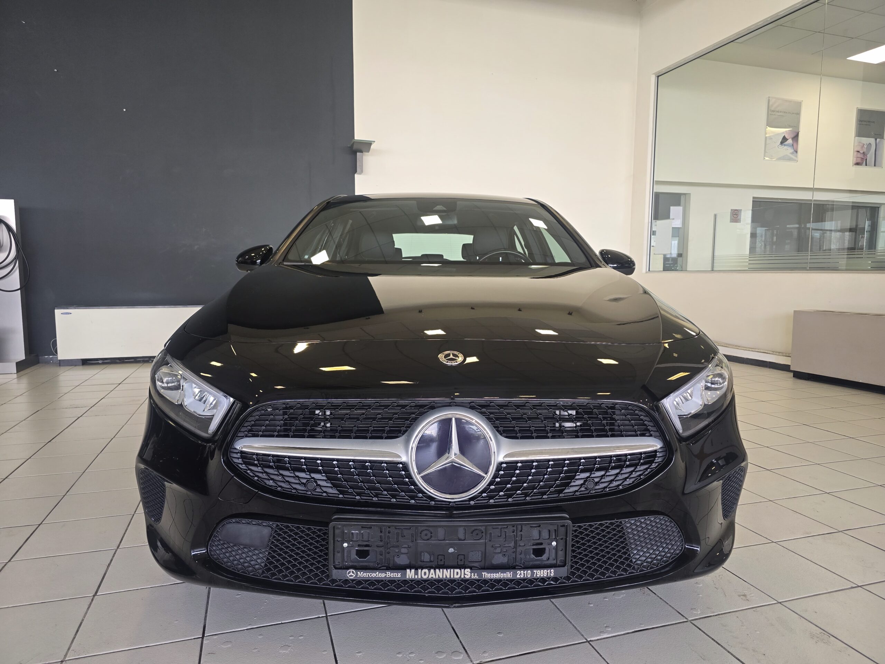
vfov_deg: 58.9
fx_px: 588
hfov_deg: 73.9
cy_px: 332
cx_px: 442
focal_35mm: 23
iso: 100
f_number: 1.7
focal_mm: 6.3
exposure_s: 1/100
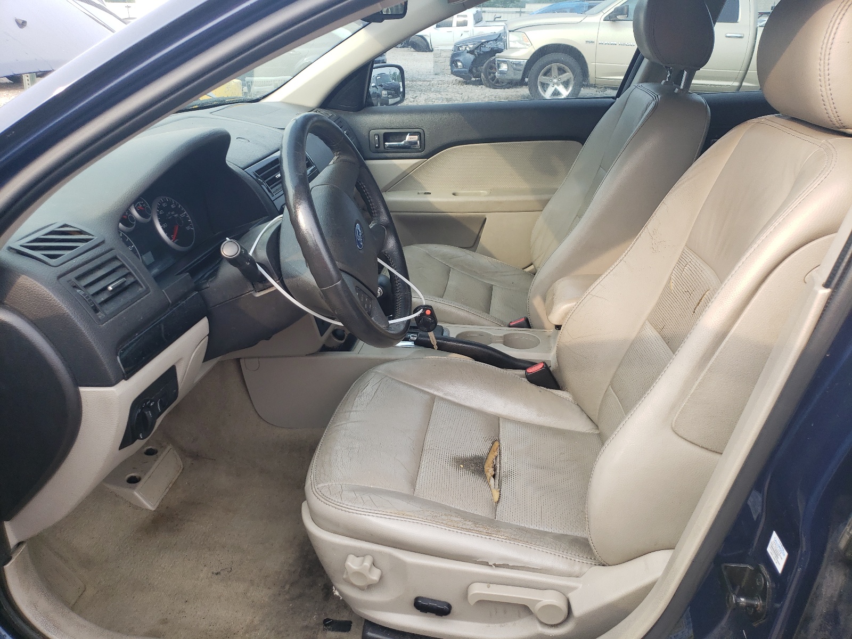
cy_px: 320
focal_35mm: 26
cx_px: 426
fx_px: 640
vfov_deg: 53.1
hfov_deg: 67.3
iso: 50
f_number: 1.5
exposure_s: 1/294
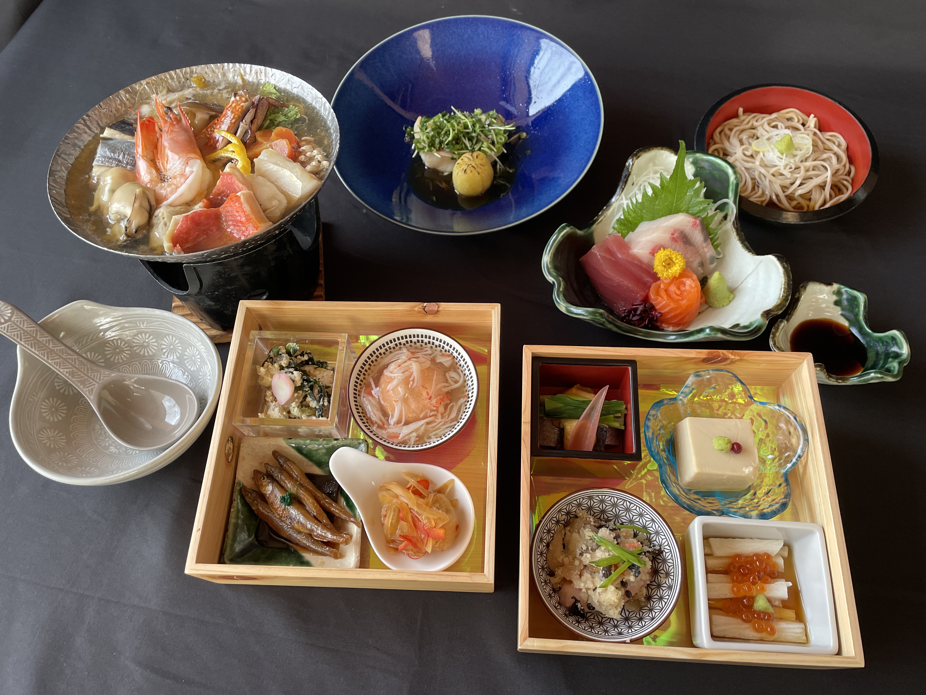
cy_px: 348
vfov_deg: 53.1
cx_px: 463
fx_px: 696
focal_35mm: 26
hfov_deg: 67.3
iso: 125
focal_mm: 4.2
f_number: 1.6
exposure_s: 1/111
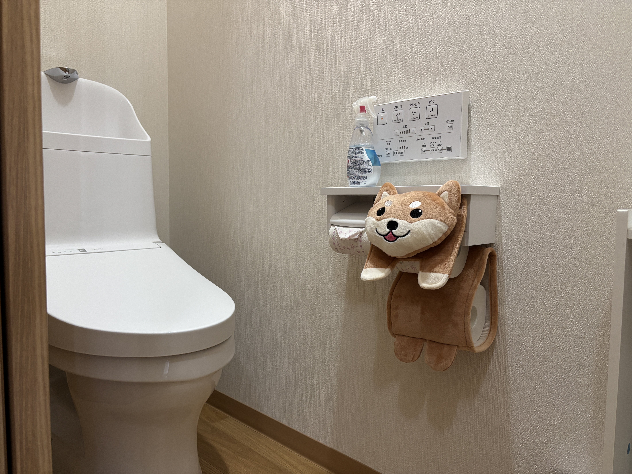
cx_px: 316
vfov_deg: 53.1
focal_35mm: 26
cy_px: 237
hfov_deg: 67.3
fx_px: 475
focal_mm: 5.96
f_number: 1.6
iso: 250
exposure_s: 1/60
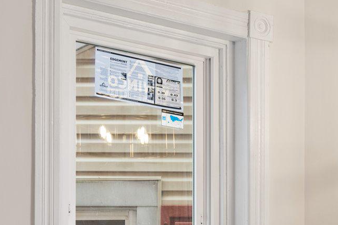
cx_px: 475
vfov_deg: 11.9
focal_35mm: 111
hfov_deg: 17.0
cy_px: 305
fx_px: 1042
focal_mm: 35
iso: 320
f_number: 7.1
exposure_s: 1/5
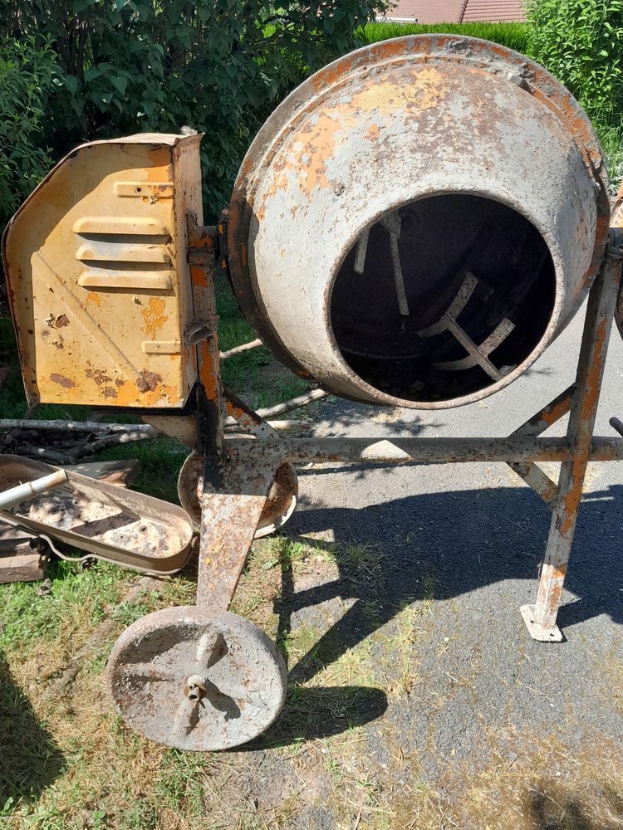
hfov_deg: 51.4
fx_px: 648
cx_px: 312
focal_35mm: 27
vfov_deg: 65.3
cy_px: 415
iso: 40
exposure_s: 1/258
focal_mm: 4
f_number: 1.8
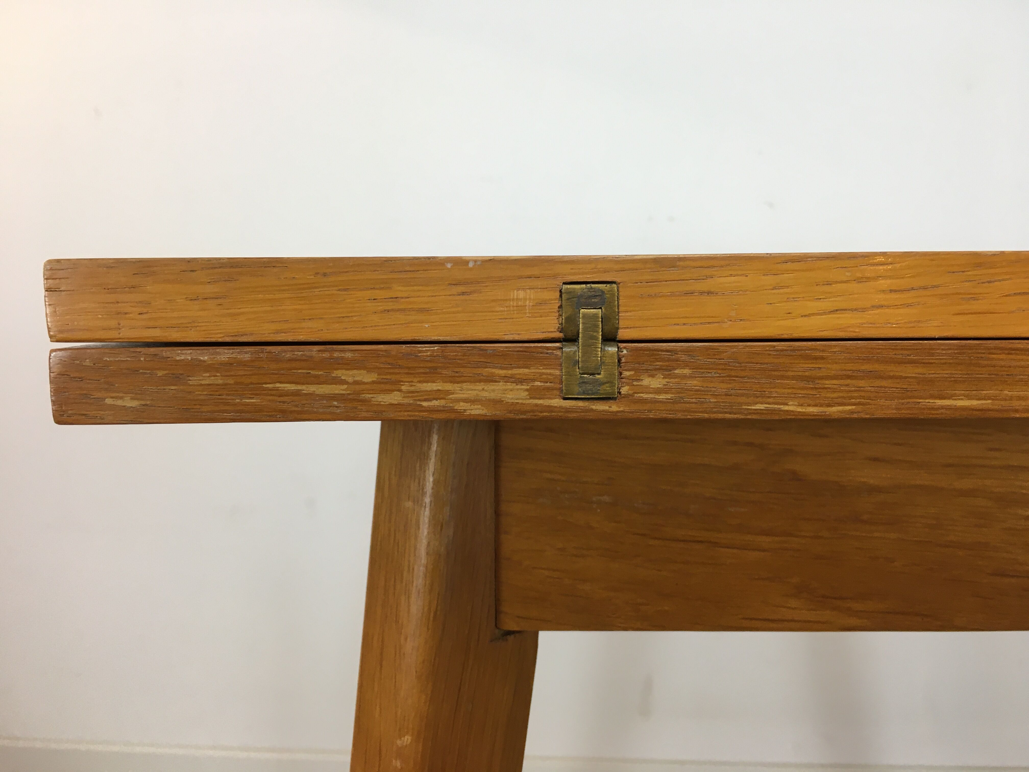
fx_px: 862
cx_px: 514
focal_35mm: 29
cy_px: 386
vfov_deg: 48.2
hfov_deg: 61.7
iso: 40
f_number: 2.2
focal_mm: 4.15
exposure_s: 1/33
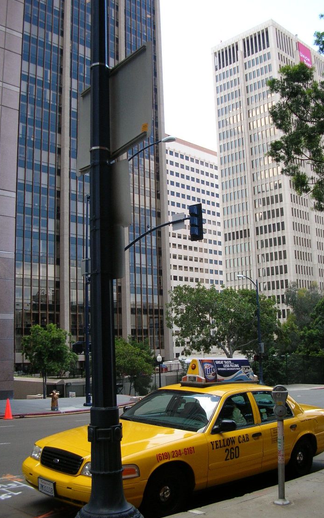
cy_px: 265
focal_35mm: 38
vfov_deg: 51.5
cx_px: 163
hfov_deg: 33.6
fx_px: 537
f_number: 2.8
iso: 50
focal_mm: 5.8
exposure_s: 1/204
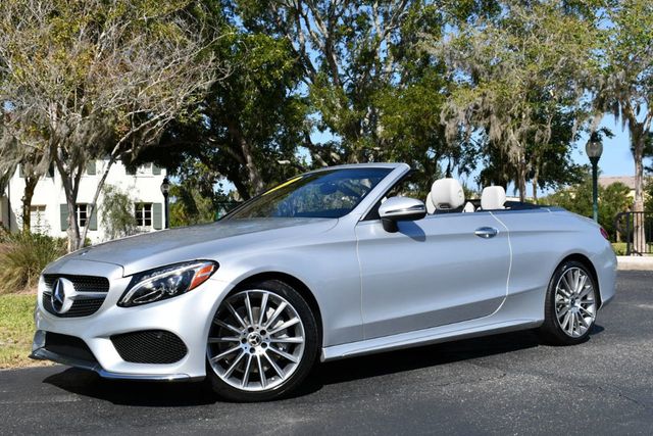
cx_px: 326
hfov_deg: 42.7
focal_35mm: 46
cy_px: 218
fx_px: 835
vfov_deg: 29.3
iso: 100
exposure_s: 1/320
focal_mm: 23
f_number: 9
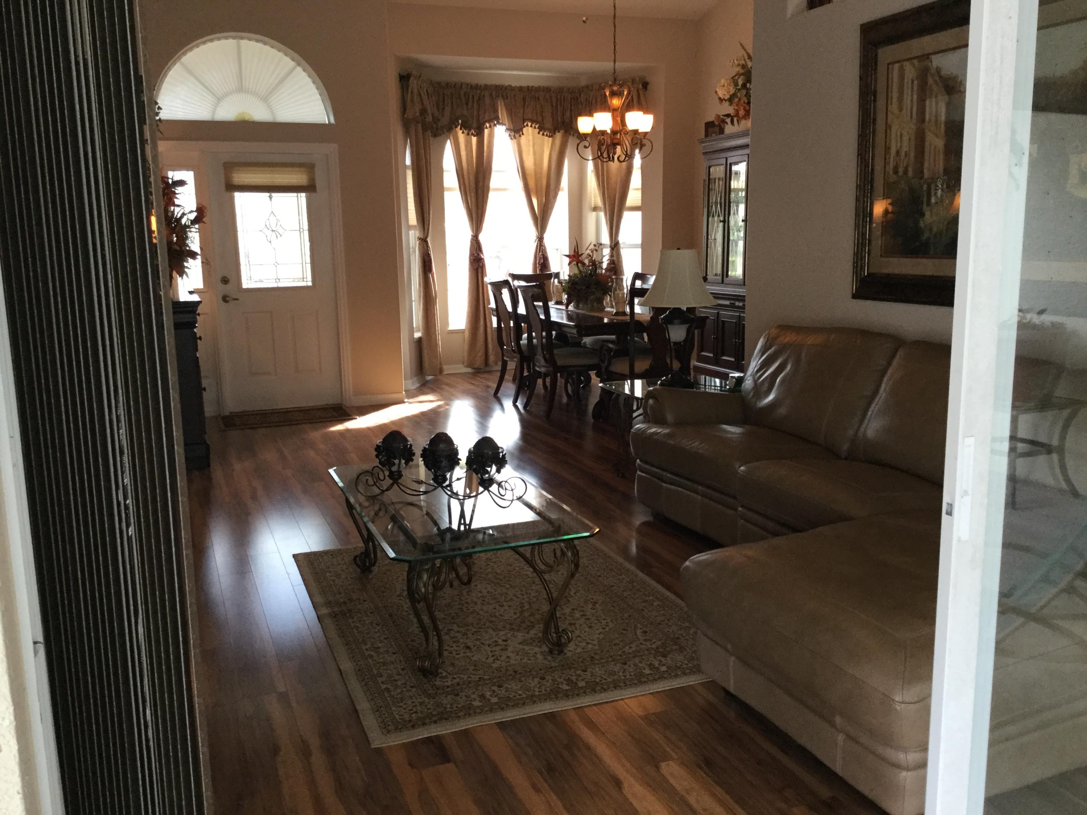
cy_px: 408
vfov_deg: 45.4
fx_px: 973
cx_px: 544
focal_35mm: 31
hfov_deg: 58.4
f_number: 2.4
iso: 40
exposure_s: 1/30
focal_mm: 3.3
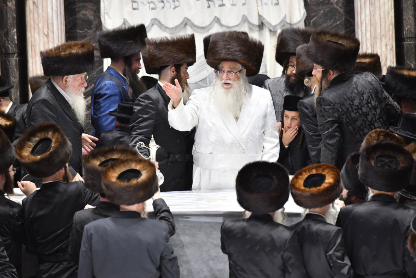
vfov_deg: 6.9
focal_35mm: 200
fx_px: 2311
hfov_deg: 10.3
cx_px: 208
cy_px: 139
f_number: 5.6
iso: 1000
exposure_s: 1/100
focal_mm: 200
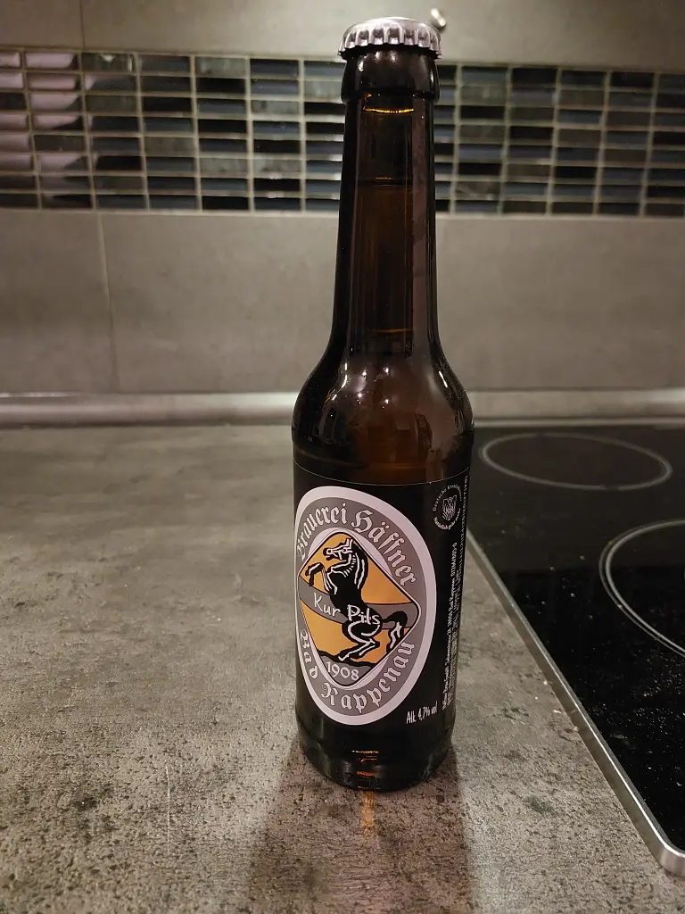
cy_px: 457
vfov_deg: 71.6
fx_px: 633
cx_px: 342
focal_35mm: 24
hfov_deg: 56.8
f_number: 1.8
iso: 800
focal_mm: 5.23
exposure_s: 1/25
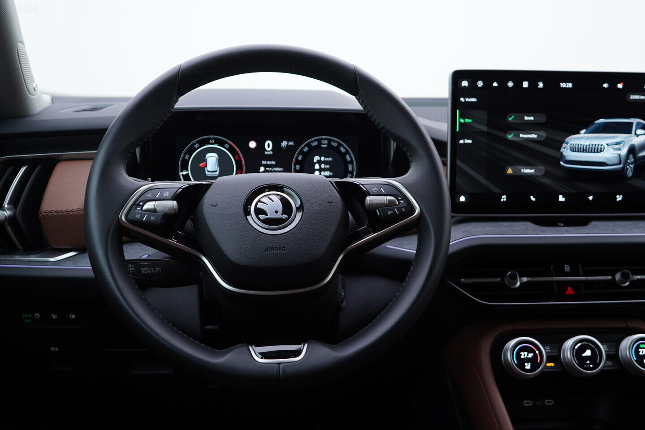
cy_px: 215
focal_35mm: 36
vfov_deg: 36.9
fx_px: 645
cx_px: 322
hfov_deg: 53.1
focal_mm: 24
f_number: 2.8
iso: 125
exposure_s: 1/40
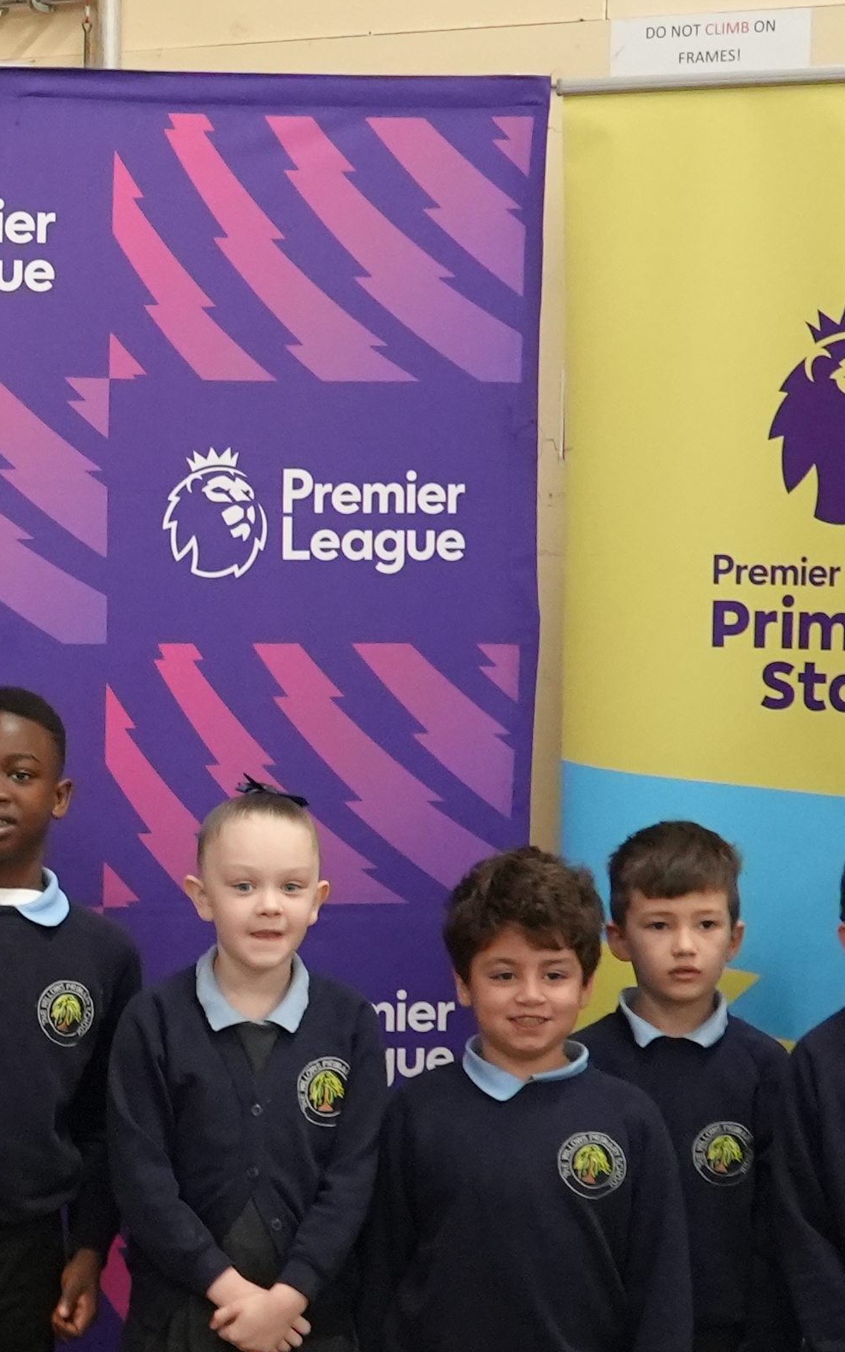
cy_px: 962
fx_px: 3722
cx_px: -470
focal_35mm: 101
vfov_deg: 20.5
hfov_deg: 12.3
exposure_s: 1/160
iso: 3200
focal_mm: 23
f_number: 4
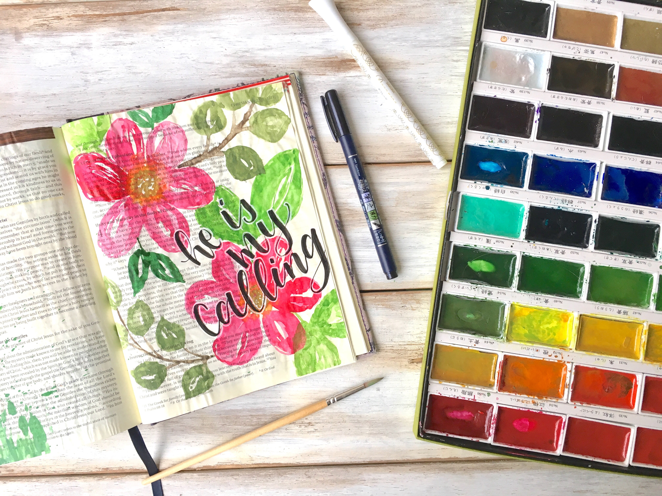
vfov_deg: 48.2
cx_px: 331
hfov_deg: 61.7
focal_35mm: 29
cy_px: 248
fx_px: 555
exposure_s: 1/30
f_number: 2.2
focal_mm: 4.15
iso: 25
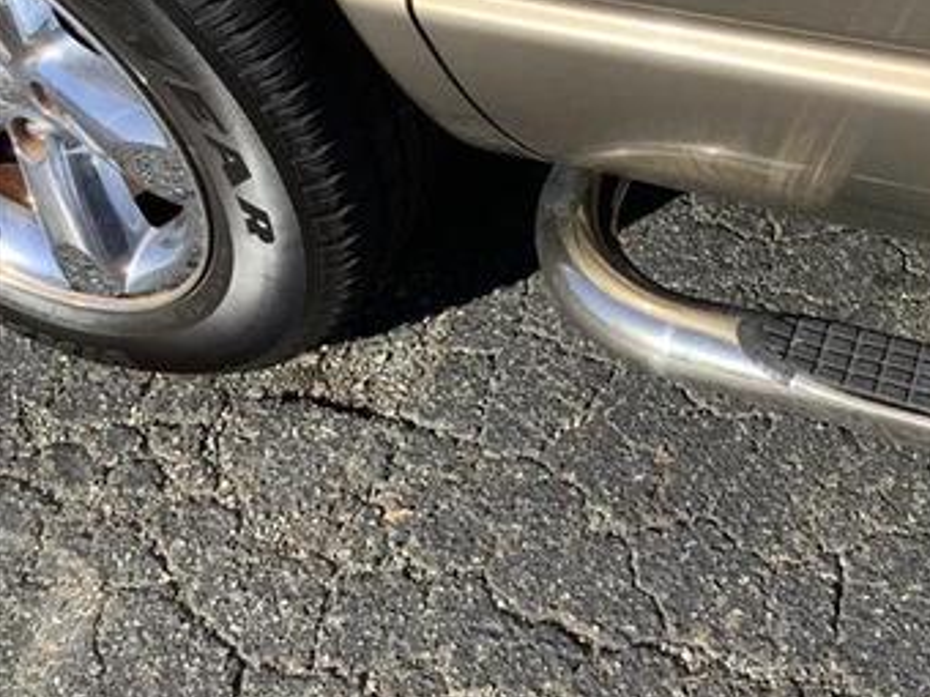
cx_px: 687
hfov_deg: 40.2
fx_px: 1236
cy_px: 197
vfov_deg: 31.1
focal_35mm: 46
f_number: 2.4
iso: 25
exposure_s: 1/582
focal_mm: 3.3
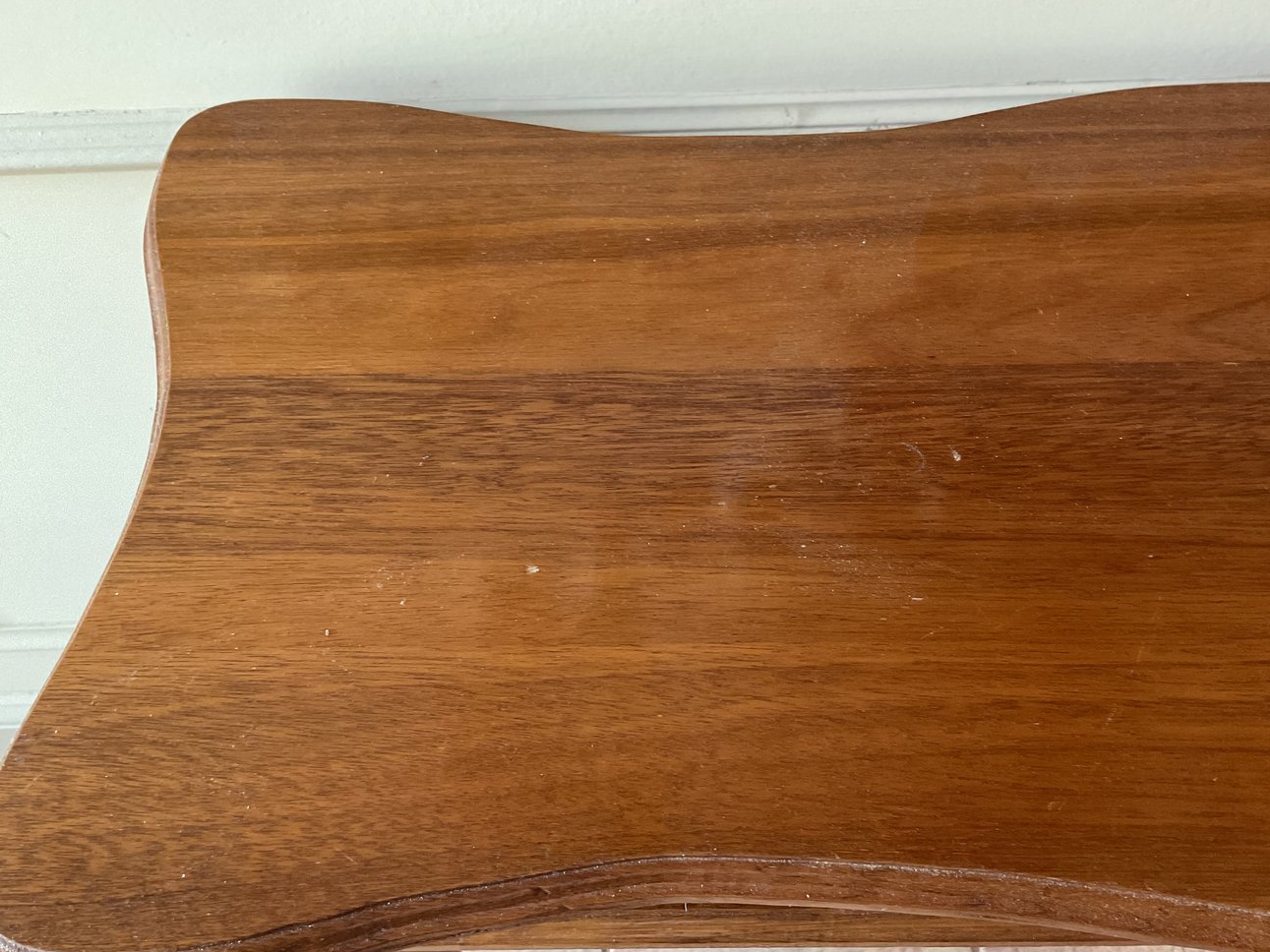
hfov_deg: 53.8
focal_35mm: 34
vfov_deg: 41.7
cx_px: 712
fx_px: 1247
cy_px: 550
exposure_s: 1/60
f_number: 1.8
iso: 200
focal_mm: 3
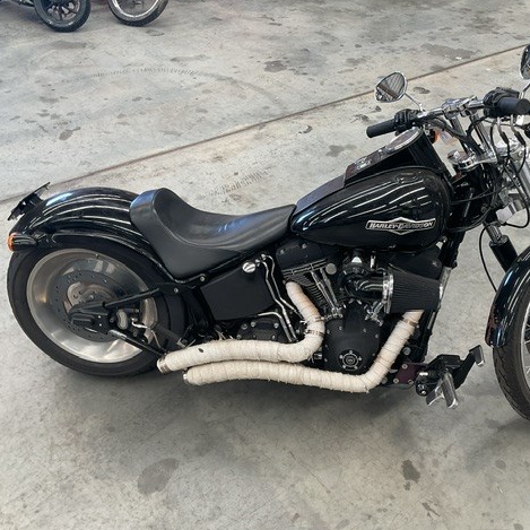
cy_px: 266
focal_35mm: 35
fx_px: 606
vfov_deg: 47.2
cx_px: 327
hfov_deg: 46.9
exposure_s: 1/60
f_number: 1.8
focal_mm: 3
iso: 40
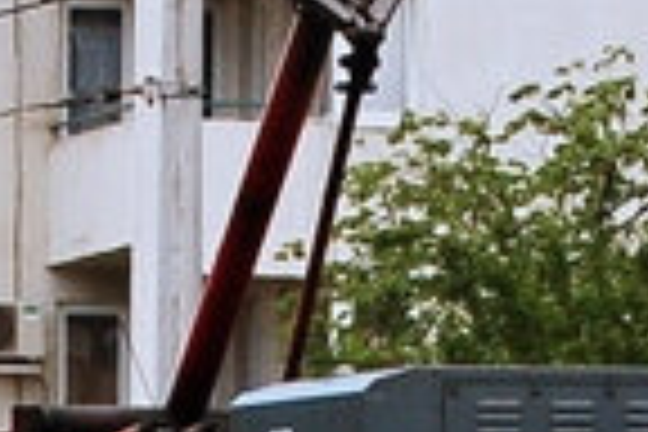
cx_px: -243
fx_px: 13463
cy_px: 875
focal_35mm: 748
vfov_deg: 1.8
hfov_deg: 2.8
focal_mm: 70
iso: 200
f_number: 7.1
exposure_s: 1/500
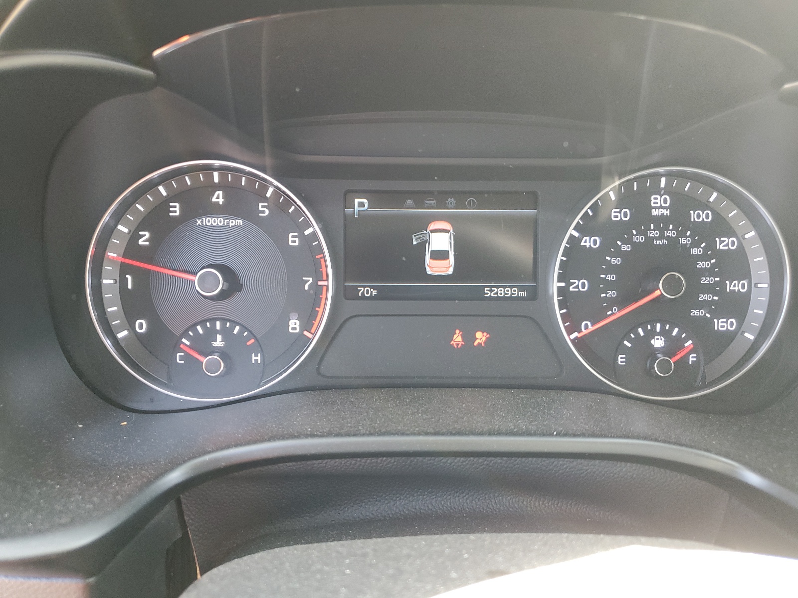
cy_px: 299
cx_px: 399
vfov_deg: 53.1
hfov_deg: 67.3
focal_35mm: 26
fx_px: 599
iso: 101
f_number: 1.5
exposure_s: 1/60.2
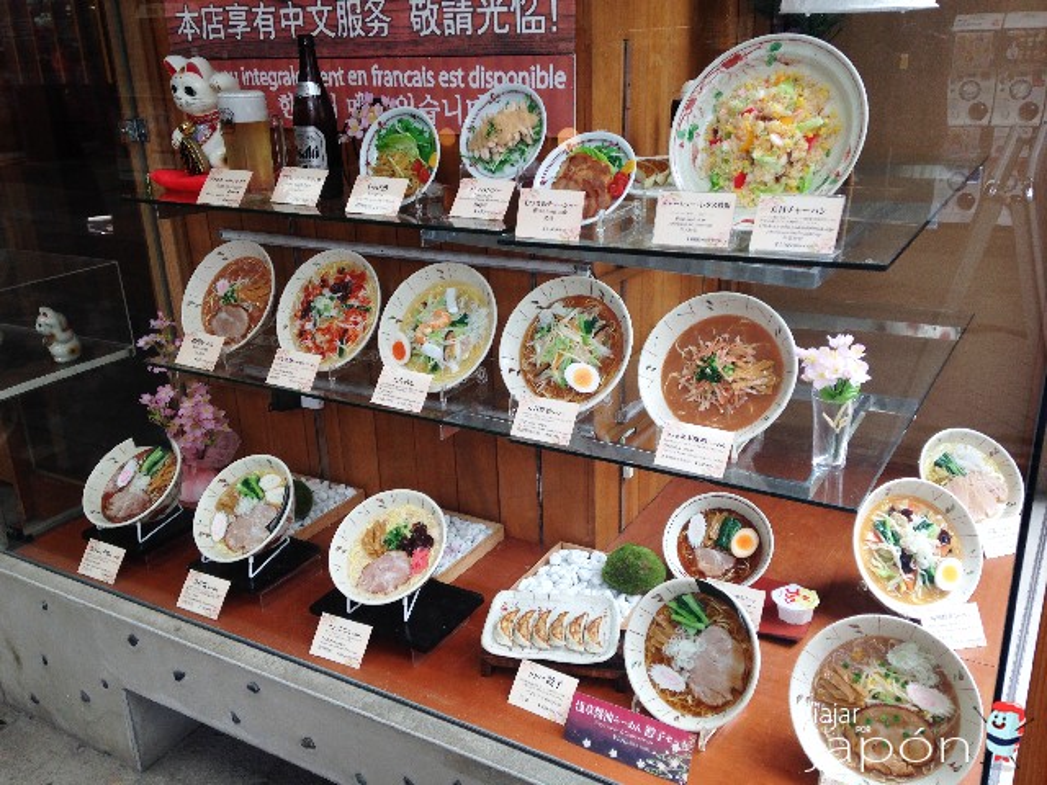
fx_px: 998
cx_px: 524
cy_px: 392
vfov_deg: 42.9
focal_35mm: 33
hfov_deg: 55.4
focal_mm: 4.12
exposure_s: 1/60
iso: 50
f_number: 2.4
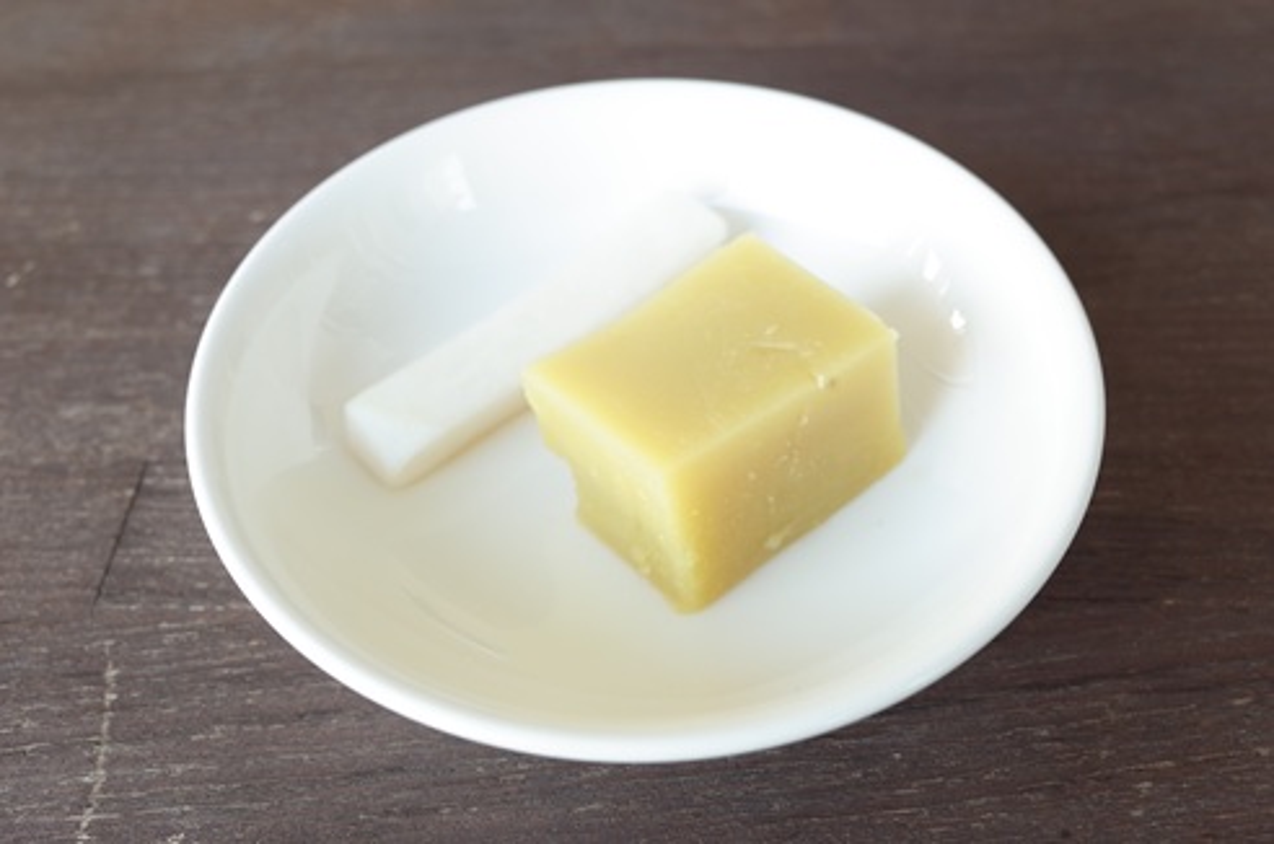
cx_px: 637
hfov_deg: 65.6
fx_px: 989
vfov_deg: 46.2
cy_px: 422
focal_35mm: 28
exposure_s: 1/25
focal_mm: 18.3
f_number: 4.5
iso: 125
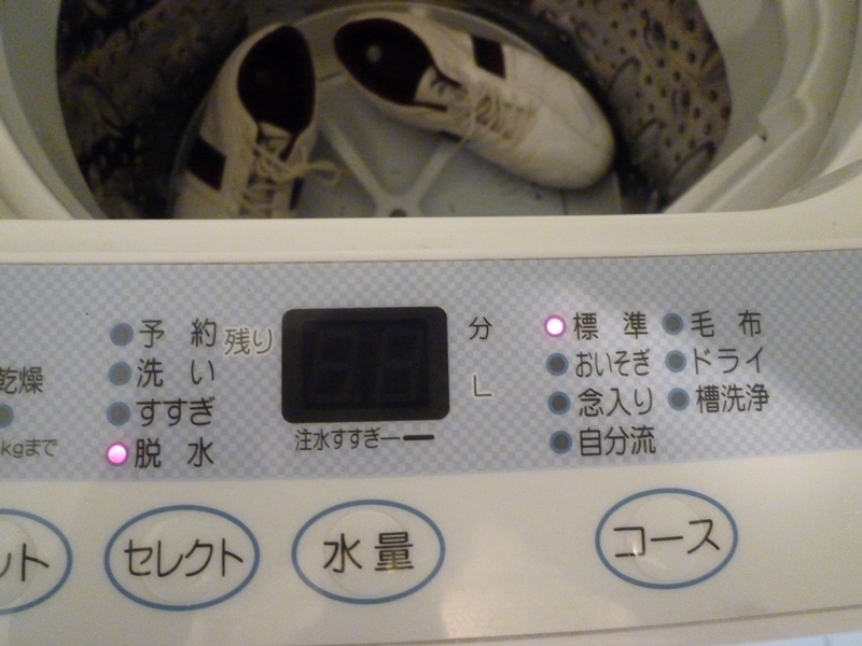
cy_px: 323
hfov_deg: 69.4
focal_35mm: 25
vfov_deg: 54.9
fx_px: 623
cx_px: 431
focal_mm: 4.5
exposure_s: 1/20
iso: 800
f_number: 2.8
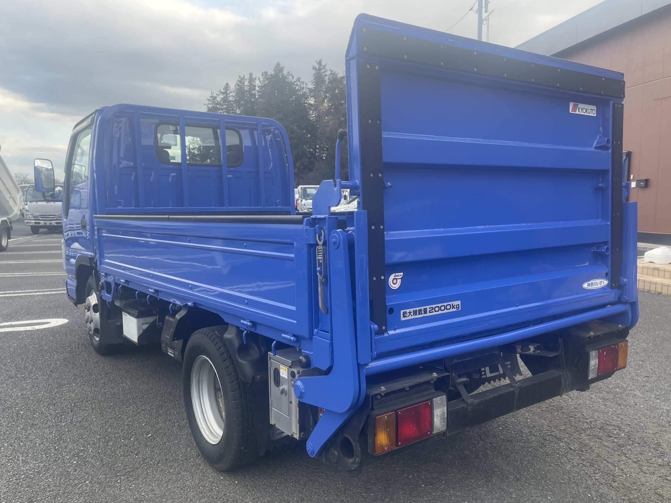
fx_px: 543
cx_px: 366
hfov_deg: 63.3
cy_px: 266
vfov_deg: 49.7
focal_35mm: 28
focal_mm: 5.1
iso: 32
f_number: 1.6
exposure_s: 1/389
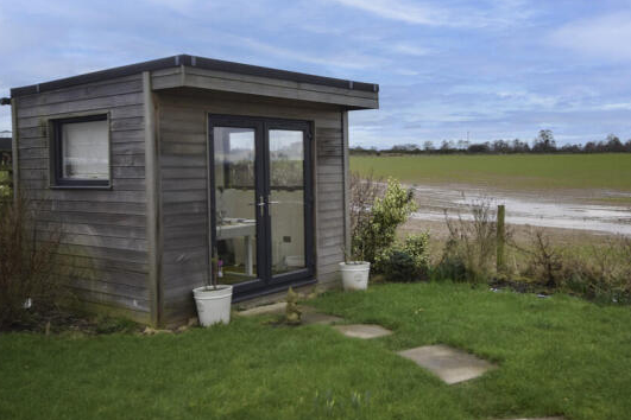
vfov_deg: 35.9
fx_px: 648
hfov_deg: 51.7
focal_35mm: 37
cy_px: 182
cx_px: 363
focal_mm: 20
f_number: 5.6
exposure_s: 1/50
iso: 100
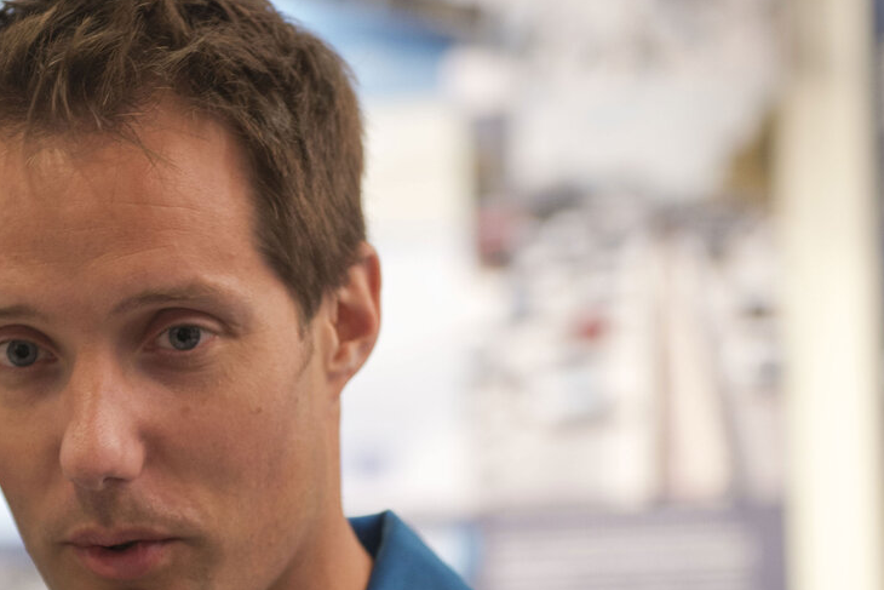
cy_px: 411
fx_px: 4519
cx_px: 190
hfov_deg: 11.1
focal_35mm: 184
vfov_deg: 7.5
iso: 800
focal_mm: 70
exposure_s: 1/60
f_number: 2.8
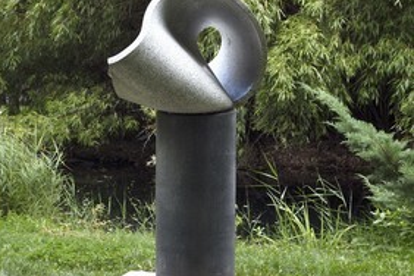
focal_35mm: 82
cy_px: 156
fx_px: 943
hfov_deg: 24.5
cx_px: 107
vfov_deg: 16.6
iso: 400
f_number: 9
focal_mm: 55
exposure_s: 1/125
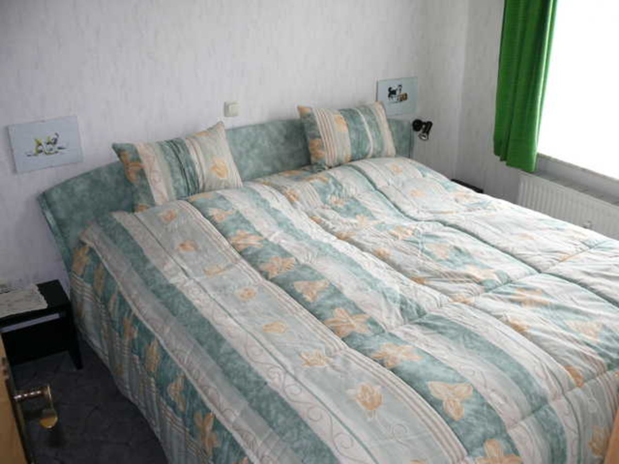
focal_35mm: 35
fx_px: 626
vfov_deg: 40.7
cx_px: 310
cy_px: 232
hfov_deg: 52.6
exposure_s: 1/40
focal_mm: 7.4
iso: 100
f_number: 2.8
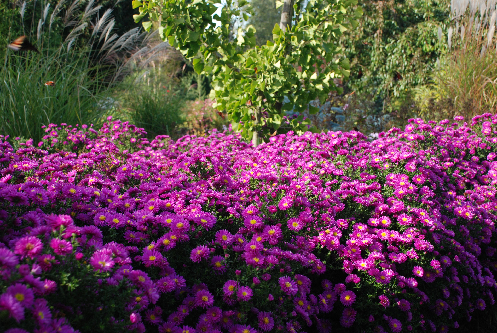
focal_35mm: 52
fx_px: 726
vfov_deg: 25.9
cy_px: 166
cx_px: 248
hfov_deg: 37.8
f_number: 8
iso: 400
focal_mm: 35
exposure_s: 1/250
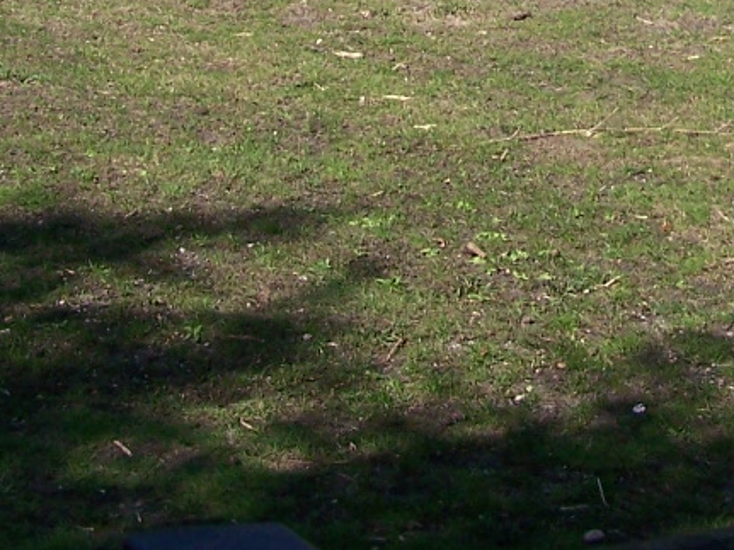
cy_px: -461
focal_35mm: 141
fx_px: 2989
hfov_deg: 14.0
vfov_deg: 9.9
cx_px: 547
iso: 64
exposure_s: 1/500
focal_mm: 6.3
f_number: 4
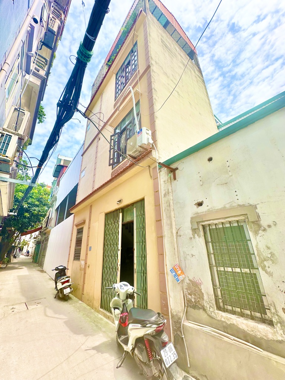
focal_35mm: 14
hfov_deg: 85.7
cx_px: 142
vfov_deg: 102.1
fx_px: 154
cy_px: 190
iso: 40
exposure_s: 1/924
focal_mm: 2.22
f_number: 2.2
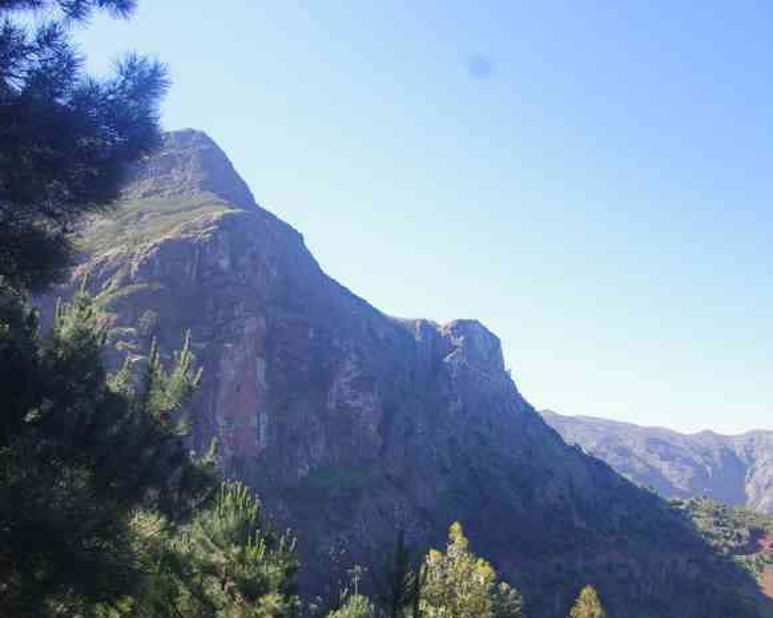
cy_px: 420
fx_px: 1163
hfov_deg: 36.8
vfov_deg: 29.6
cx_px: 420
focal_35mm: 51
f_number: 8
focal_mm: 21
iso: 200
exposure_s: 1/50
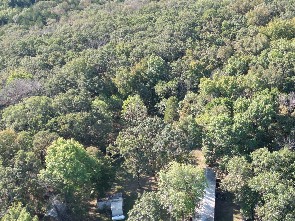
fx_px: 494
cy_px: 123
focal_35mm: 58
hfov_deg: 32.7
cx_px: 214
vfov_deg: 25.2
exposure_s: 1/800
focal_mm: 6.72
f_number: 1.7
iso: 150
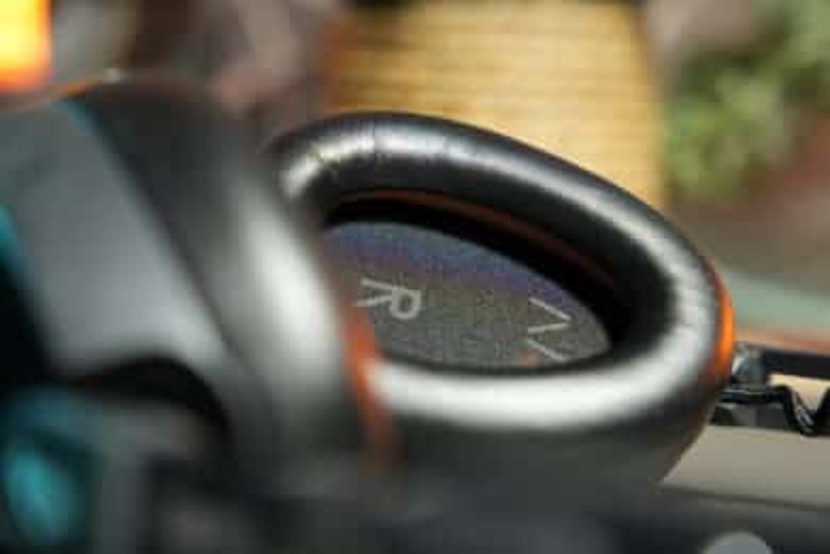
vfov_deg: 19.5
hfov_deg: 28.8
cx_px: 415
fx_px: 1614
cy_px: 277
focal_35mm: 70
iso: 800
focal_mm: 70
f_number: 5
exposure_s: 1/80
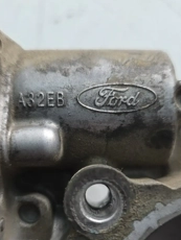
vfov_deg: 46.4
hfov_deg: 36.0
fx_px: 278
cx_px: 94
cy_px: 149
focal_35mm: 40
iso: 100
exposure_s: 1/180
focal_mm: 6.3
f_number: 1.7
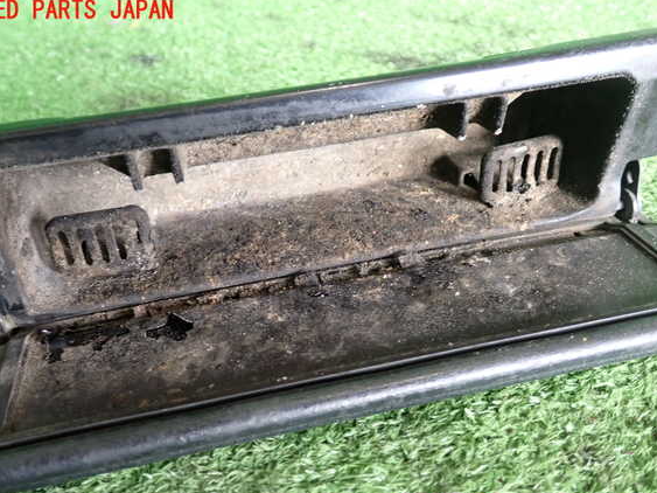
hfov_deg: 56.8
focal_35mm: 32
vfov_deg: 44.1
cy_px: 259
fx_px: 607
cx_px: 312
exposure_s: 1/30
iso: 250
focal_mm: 5.4
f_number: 2.3
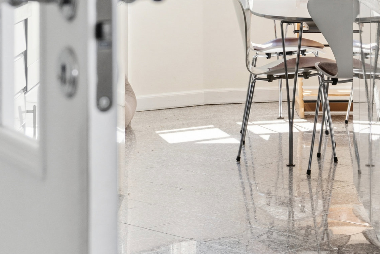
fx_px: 1302
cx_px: 238
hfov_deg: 16.6
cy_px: -71
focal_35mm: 123
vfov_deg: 10.9
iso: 250
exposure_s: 1/80
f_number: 4
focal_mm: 31
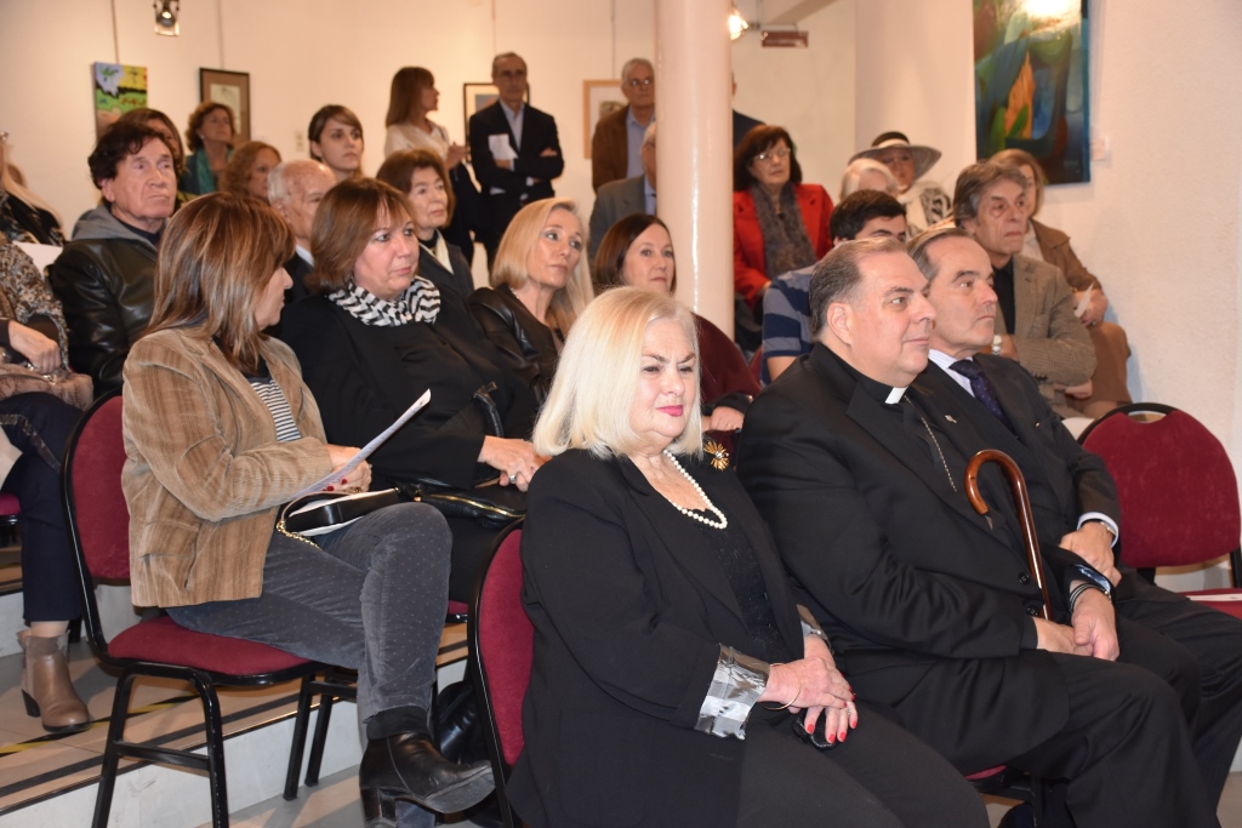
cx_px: 621
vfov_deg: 28.1
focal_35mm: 48
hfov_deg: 41.1
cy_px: 414
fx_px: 1656
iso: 1000
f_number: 4
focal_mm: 32
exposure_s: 1/60
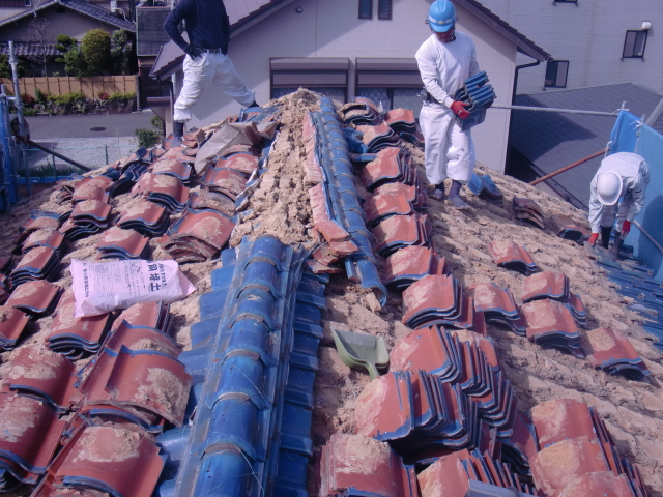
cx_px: 332
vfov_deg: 37.7
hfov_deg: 49.0
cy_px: 248
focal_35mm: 38
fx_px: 728
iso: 64
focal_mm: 6.66
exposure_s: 1/500
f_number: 3.9
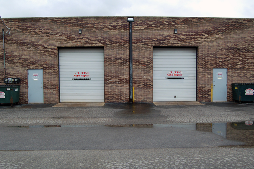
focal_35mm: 30
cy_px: 84
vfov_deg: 43.5
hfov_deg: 62.0
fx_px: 211
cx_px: 127
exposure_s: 1/160
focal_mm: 20
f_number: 6.3
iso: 200
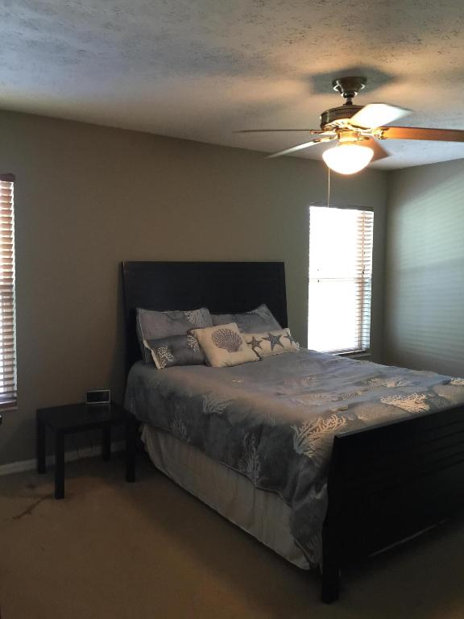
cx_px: 232
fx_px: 518
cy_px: 310
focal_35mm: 29
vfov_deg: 61.7
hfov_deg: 48.2
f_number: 2.2
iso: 125
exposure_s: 1/15
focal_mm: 4.15
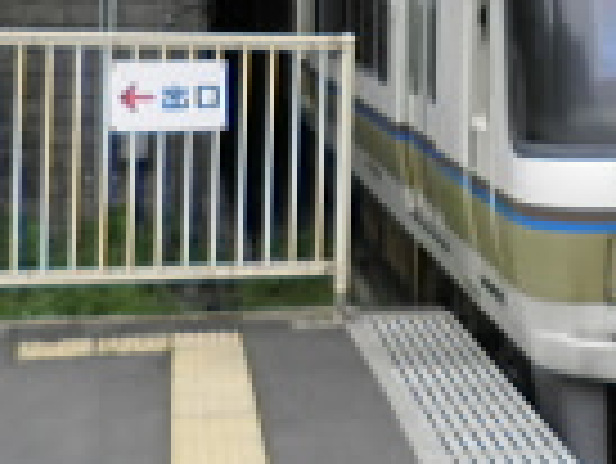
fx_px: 1407
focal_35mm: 79
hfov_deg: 23.5
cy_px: 14
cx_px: 638
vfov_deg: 18.3
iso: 64
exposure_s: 1/125
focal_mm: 4.9
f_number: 3.2
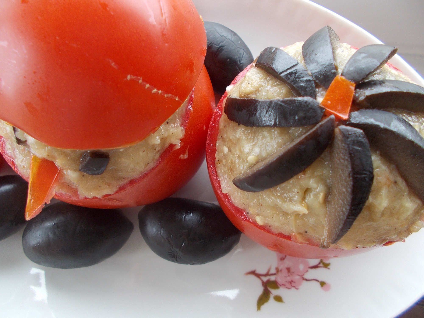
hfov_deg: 67.3
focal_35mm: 26
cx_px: 212
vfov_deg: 53.1
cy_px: 159
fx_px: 318
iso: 100
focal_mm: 4.6
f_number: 3.2
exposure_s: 1/25
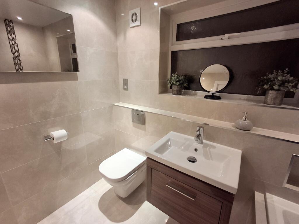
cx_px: 150
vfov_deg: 78.1
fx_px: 138
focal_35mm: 16
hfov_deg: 94.5
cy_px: 112
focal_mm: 1.64
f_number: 2.2
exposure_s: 1/40
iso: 125
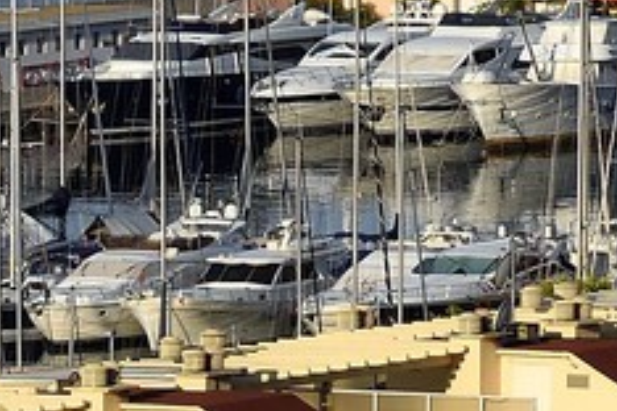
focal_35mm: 922
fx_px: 15801
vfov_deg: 1.5
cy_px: -856
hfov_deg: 2.2
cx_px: 1397
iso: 200
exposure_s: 1/250
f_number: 13
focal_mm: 135
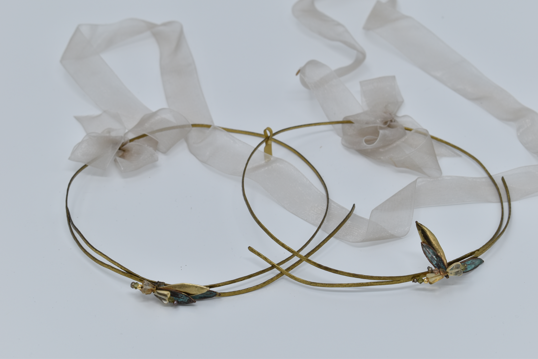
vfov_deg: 16.6
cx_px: 269
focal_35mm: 82
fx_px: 1233
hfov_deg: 24.6
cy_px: 180
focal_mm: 55
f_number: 8
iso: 200
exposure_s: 1/125
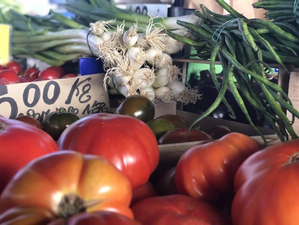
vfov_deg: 25.7
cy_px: 112
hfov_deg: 33.8
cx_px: 150
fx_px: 492
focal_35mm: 57
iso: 125
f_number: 2.8
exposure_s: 1/50
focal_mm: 6.6
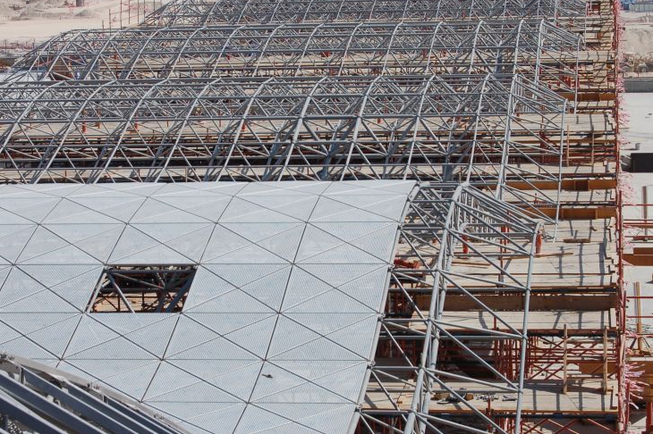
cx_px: 259
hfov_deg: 17.7
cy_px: 220
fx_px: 2098
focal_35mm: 116
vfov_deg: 11.8
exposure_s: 1/400
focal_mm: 55
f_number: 10
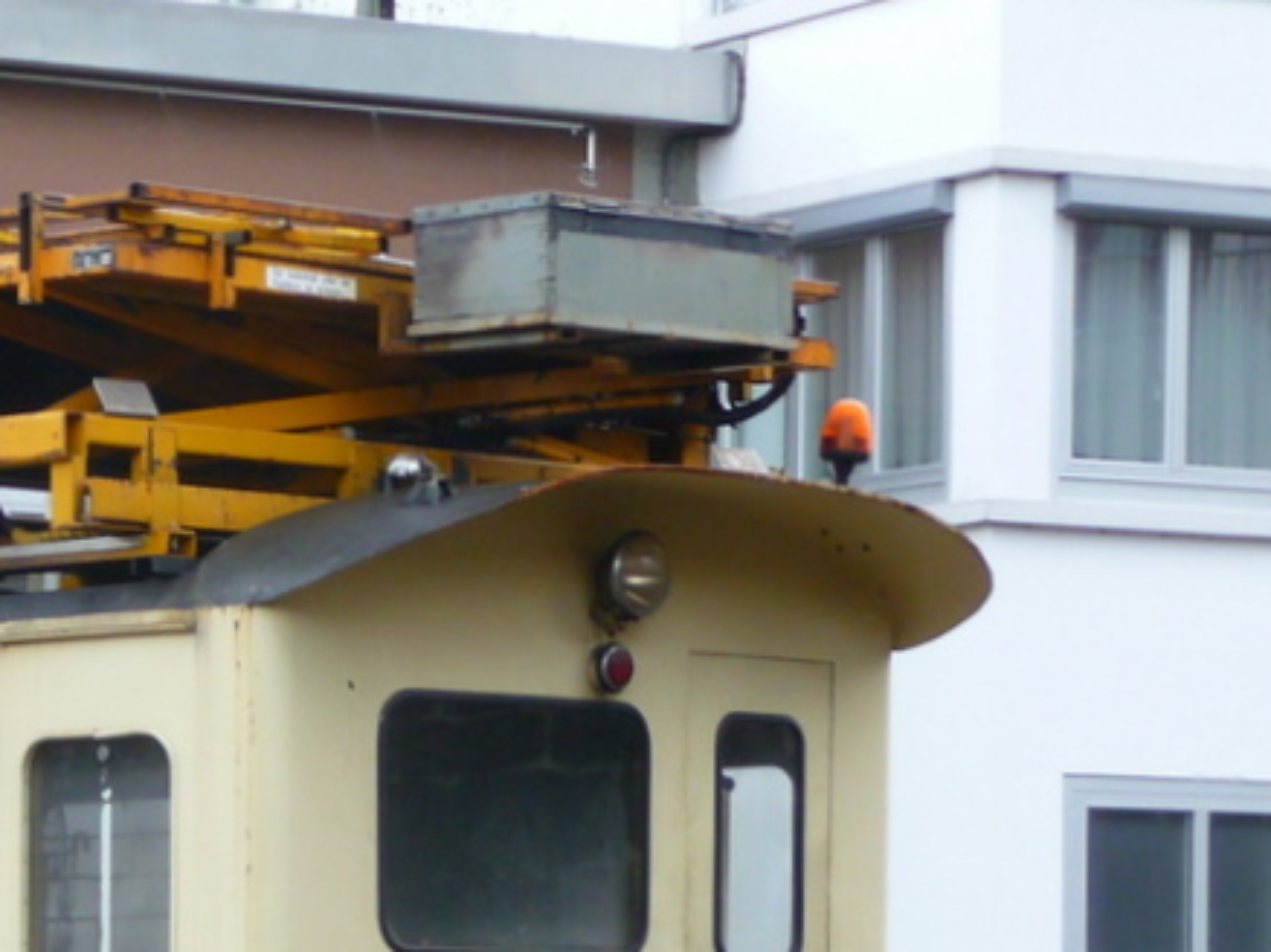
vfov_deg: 7.7
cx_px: -58
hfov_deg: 10.2
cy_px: 998
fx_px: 7046
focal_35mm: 192
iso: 160
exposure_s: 1/40
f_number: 4.7
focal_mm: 14.2
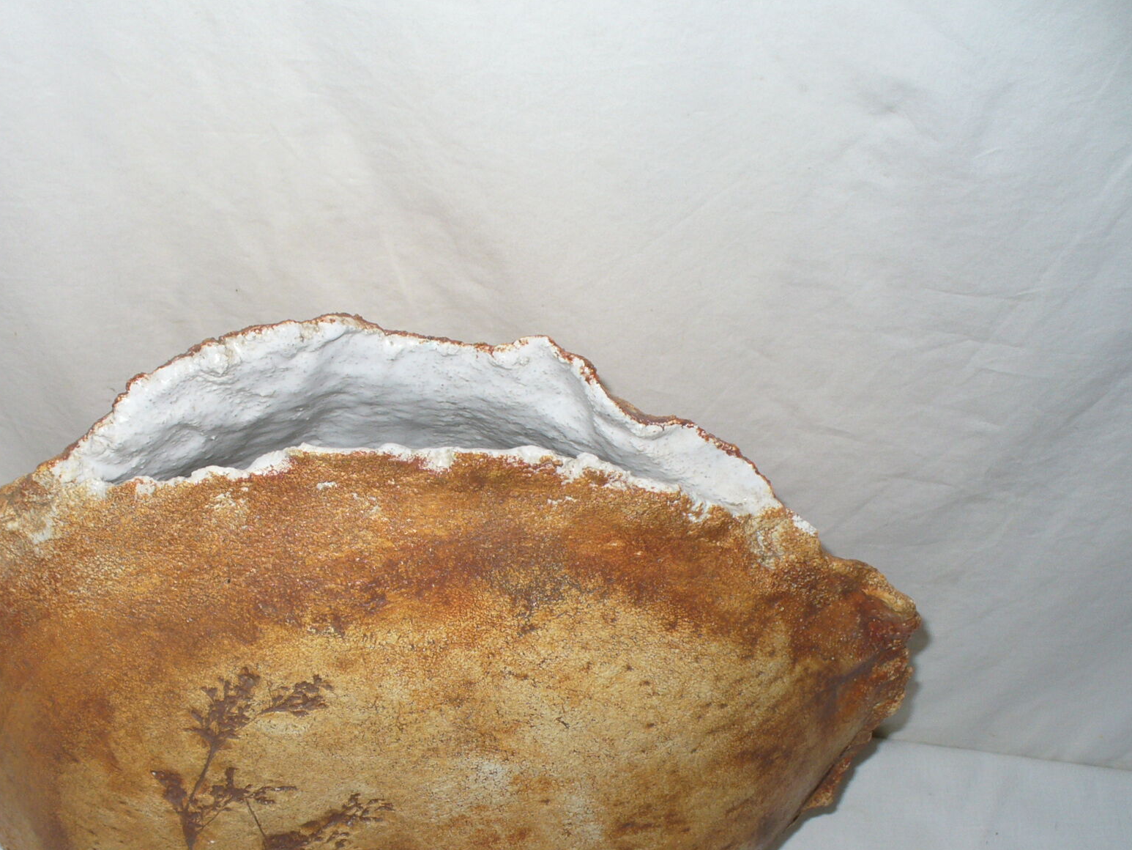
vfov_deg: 29.6
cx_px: 435
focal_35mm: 49
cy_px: 530
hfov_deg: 38.7
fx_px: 1603
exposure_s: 1/30
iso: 80
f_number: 2.8
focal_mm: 6.1
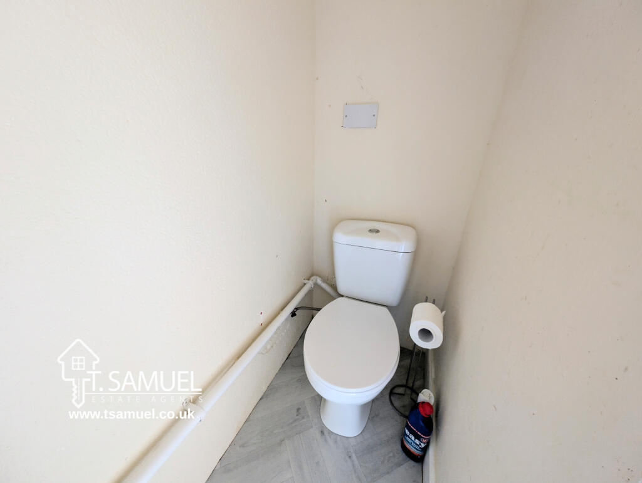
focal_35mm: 12
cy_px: 242
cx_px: 321
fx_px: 223
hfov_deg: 110.5
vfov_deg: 94.6
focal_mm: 2.23
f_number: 1.95
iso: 243
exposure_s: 1/15
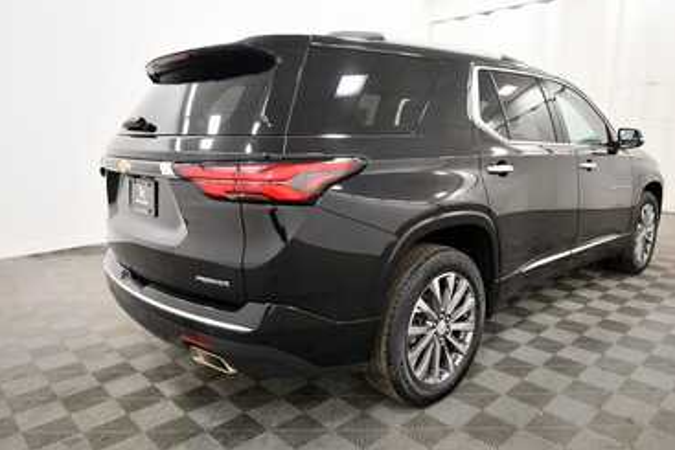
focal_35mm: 24
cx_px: 366
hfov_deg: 73.6
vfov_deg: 53.2
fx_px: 450
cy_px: 229
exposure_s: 1/125
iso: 1600
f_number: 5.3
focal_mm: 15
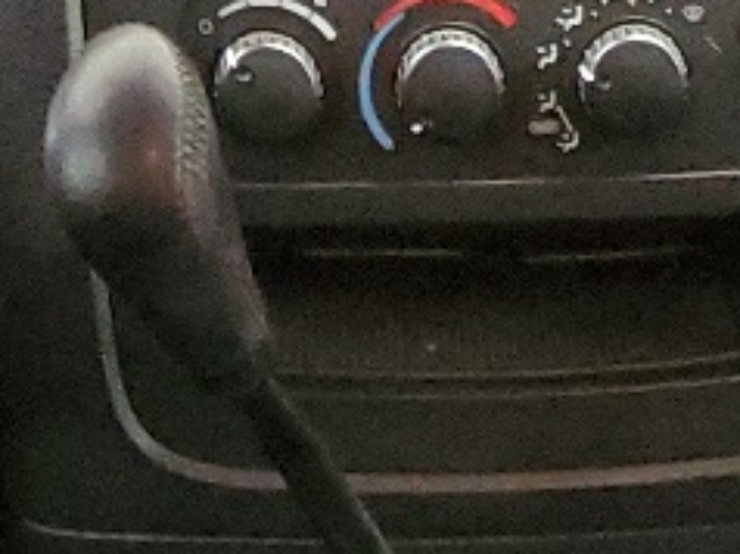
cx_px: 398
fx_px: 3737
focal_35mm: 175
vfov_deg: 8.1
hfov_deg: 11.3
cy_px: 1096
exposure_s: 1/15
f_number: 1.5
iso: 712
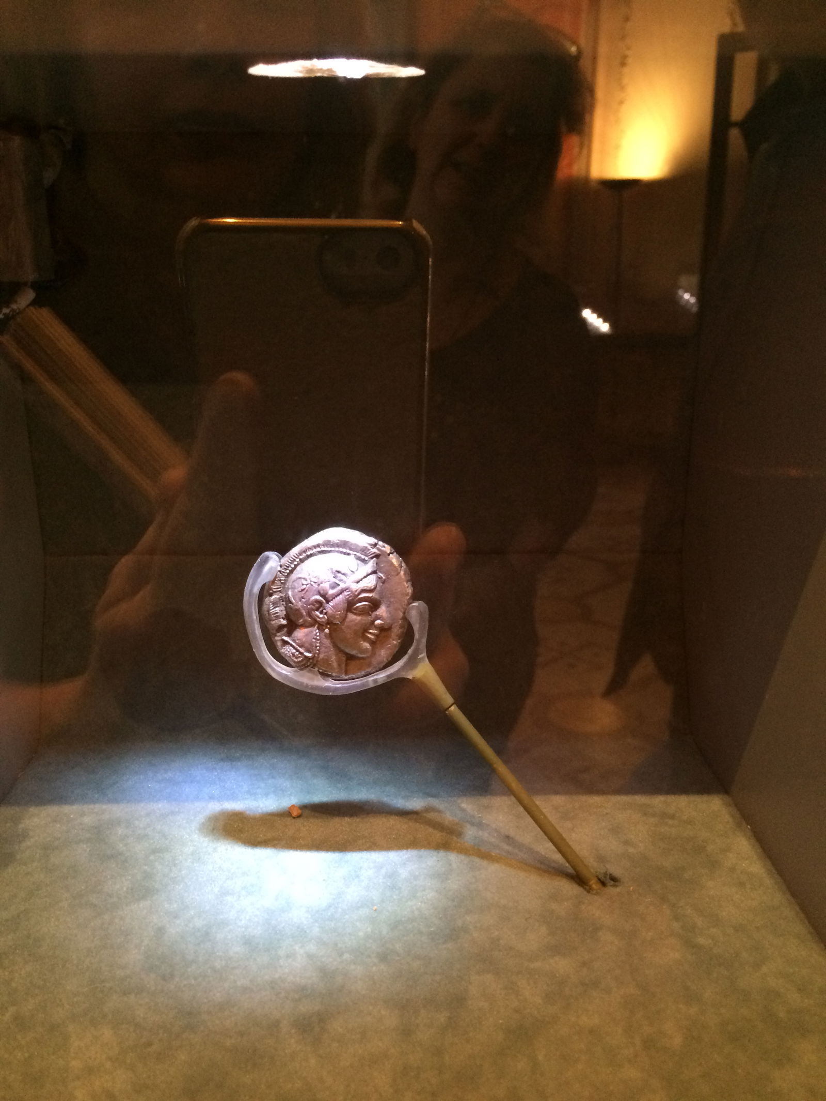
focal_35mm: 29
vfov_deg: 61.7
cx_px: 413
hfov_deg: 48.2
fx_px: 923
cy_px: 550
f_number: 2.2
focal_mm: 4.15
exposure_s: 1/15
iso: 320
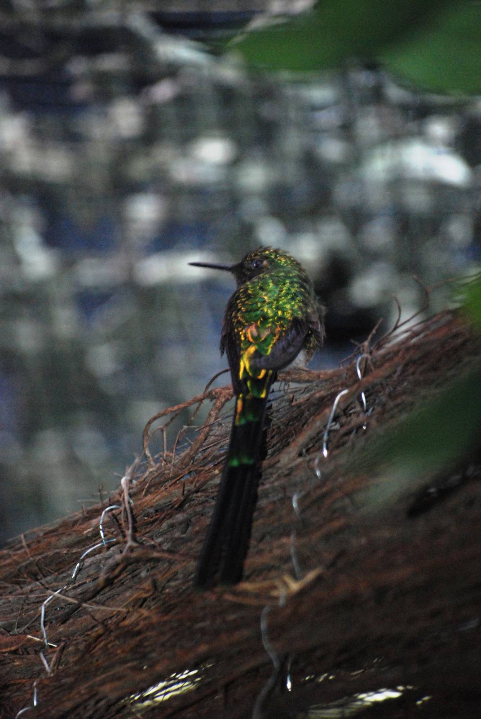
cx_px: 240
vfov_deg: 6.2
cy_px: 360
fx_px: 6595
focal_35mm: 330
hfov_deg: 4.2
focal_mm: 220
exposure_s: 1/60
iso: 1600
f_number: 5.6
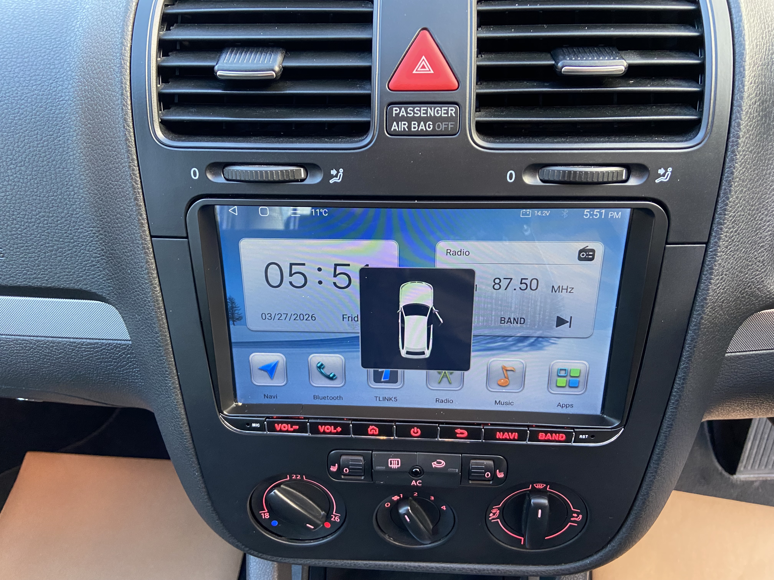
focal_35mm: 26
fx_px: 581
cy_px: 290
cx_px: 387
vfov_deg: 53.1
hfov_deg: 67.3
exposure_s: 1/60
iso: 400
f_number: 1.8
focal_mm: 4.25
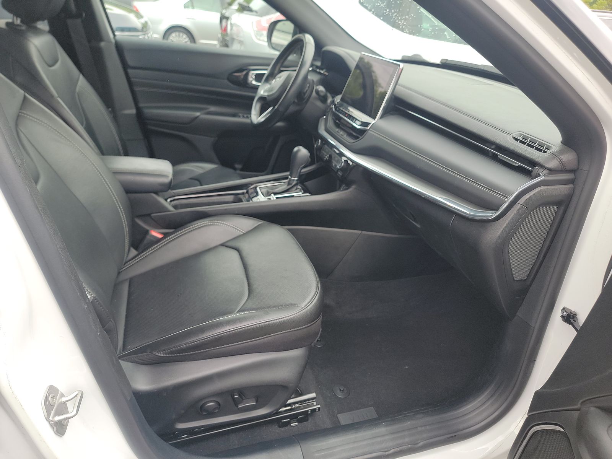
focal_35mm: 24
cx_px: 306
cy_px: 230
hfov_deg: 71.6
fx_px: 424
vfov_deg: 56.8
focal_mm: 6.7
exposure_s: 1/119
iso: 92
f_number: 1.8
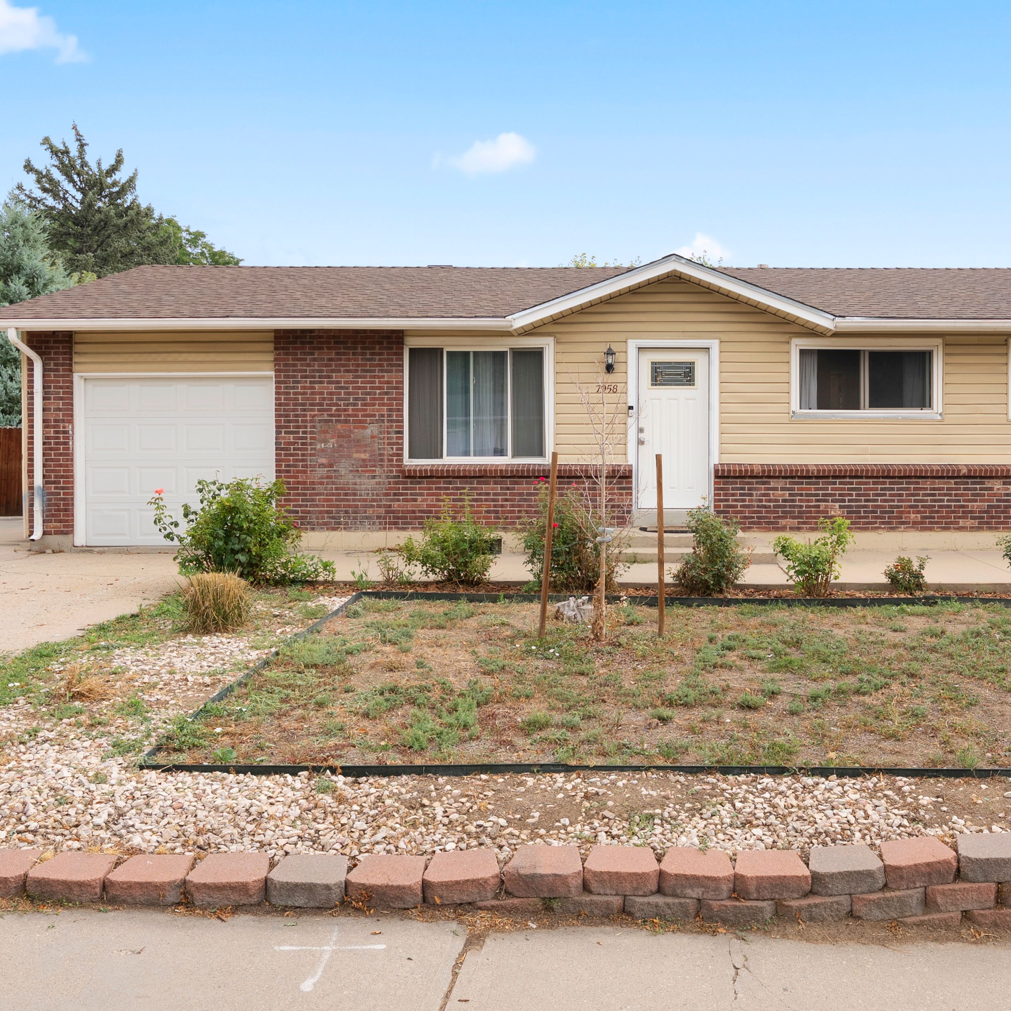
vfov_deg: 55.6
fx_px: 958
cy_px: 475
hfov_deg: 55.6
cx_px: 547
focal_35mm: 29
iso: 200
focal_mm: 20
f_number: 9
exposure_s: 1/60
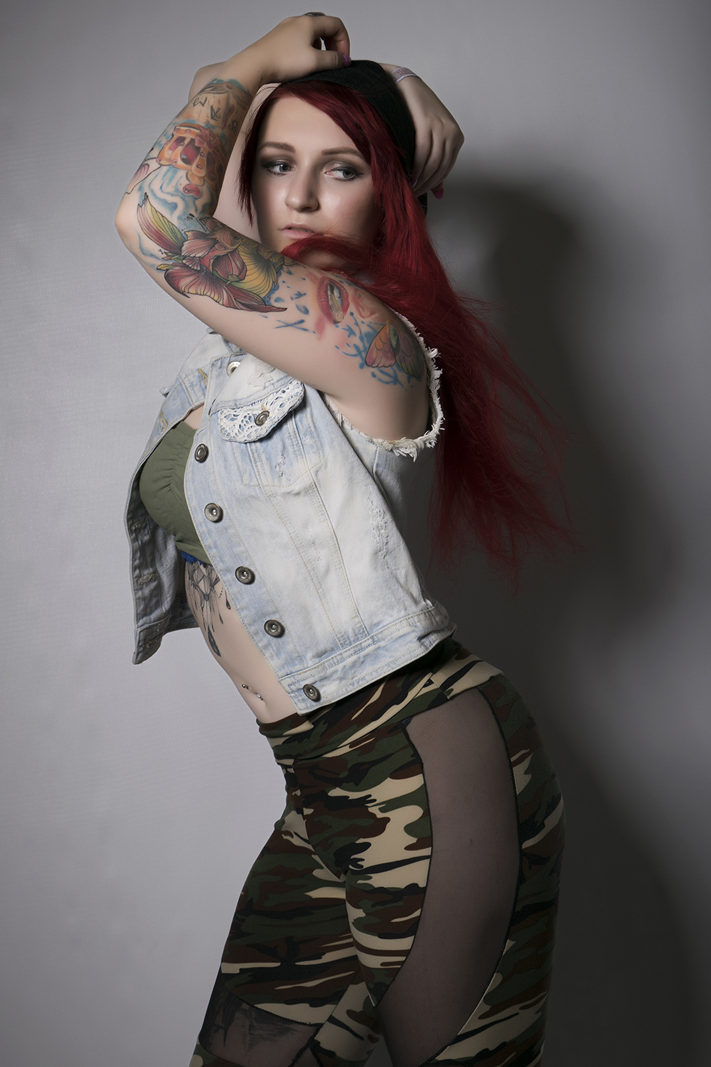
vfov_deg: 24.6
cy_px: 534
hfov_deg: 16.6
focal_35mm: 82
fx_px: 2443
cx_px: 356
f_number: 9
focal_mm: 55
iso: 100
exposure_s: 1/200
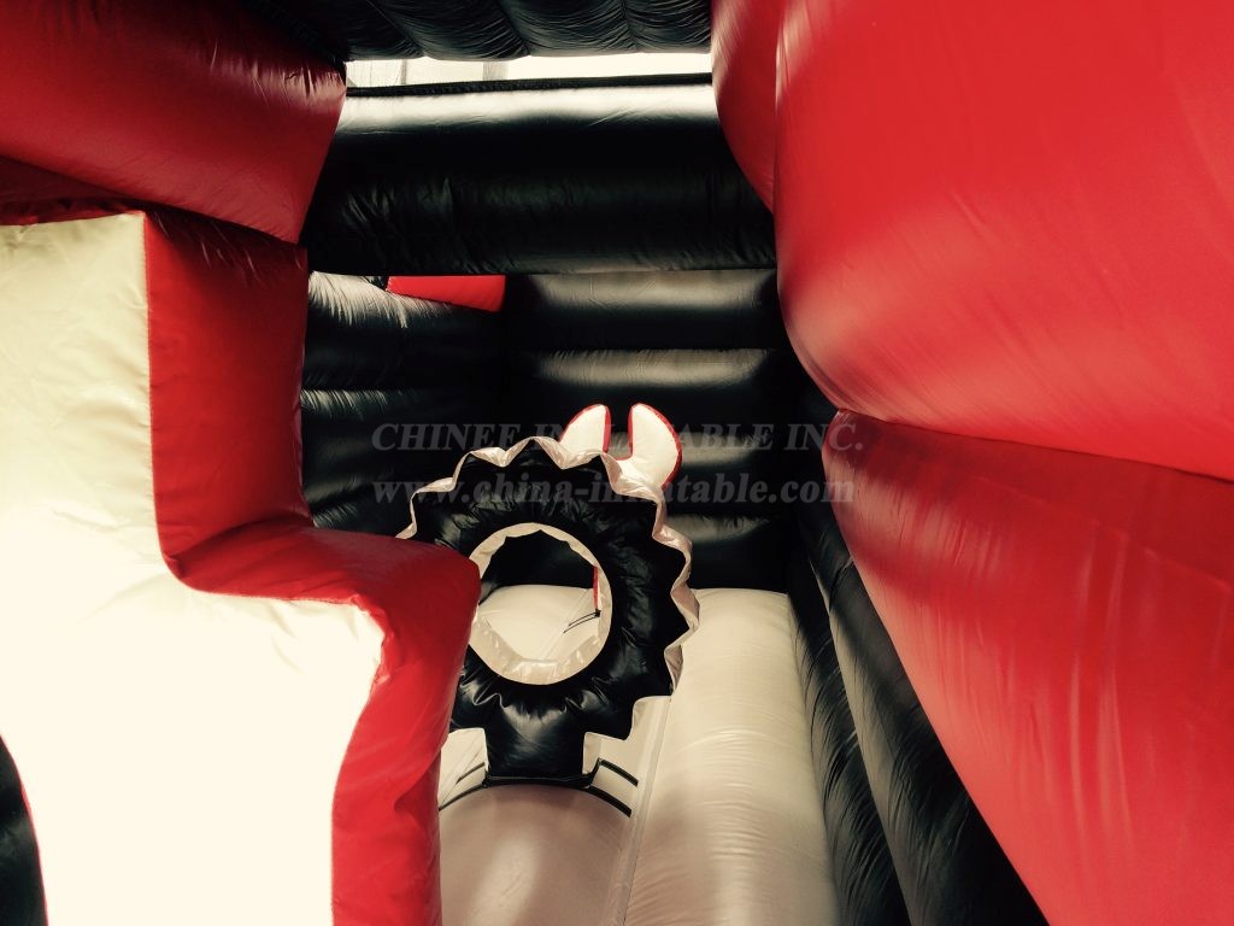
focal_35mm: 29
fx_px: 1034
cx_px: 617
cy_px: 463
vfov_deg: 48.2
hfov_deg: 61.7
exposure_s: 1/60
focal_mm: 4.15
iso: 32
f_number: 2.2
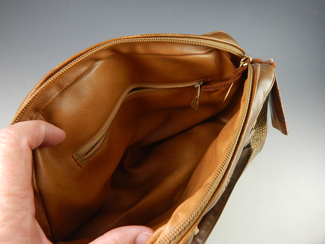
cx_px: 162
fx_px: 291
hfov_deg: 58.4
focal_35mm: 31
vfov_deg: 45.4
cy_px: 122
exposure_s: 1/40
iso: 400
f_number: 3.2
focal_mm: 5.6
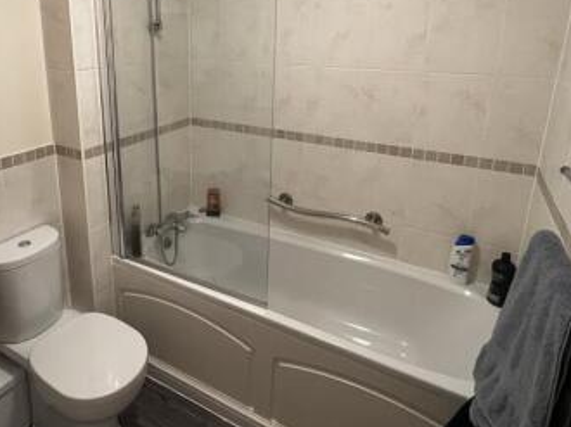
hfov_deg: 72.9
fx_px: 379
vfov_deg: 57.1
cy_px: 131
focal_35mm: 23
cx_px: 221
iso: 500
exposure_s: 1/50
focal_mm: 1.57
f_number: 1.8
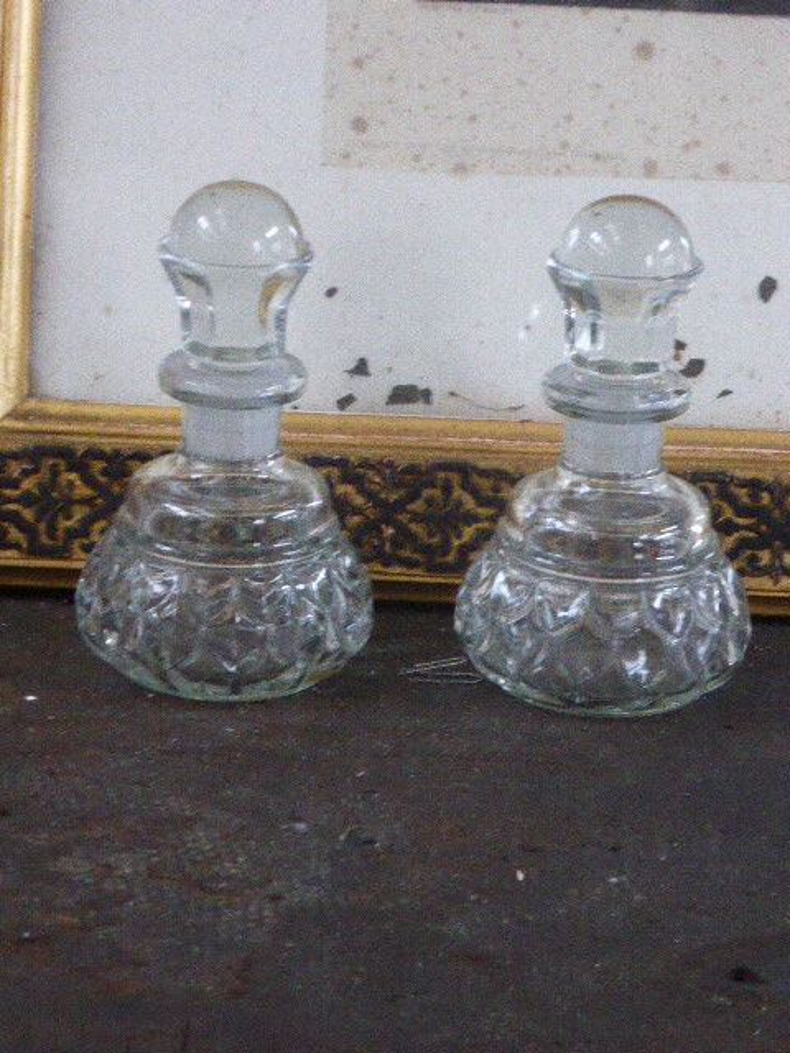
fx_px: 3621
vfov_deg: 16.6
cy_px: 526
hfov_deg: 12.5
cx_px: 395
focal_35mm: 119
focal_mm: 19.4
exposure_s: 1/25
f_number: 5.3
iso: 1600
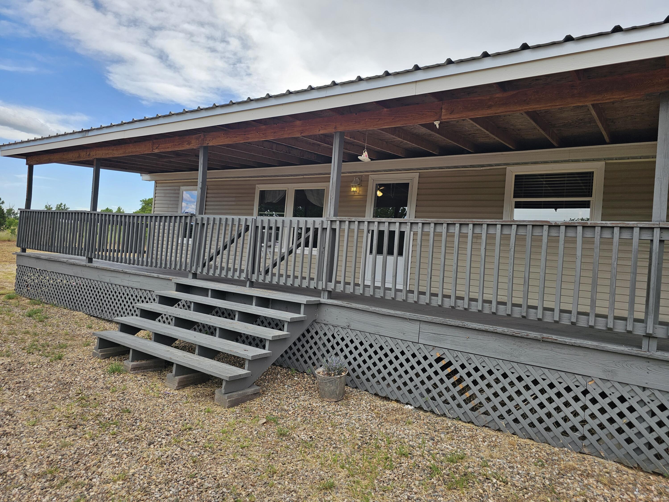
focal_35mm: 23
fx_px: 445
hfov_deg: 73.9
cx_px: 334
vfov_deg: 58.9
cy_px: 251
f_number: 1.7
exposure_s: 1/315
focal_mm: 6.3
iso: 10
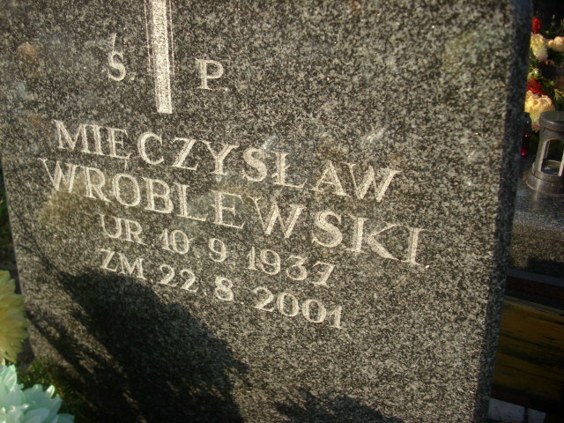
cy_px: 212
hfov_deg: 50.1
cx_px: 282
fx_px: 603
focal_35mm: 37
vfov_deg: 38.7
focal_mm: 6.2
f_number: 5.6
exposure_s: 1/109
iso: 50
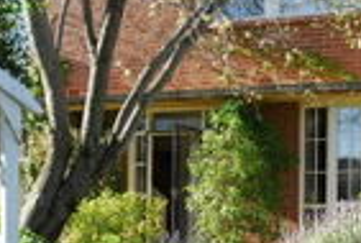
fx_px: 865
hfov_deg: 23.5
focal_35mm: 86
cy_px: 168
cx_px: 225
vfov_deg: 16.0
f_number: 6.3
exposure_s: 1/60
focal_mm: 18
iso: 100
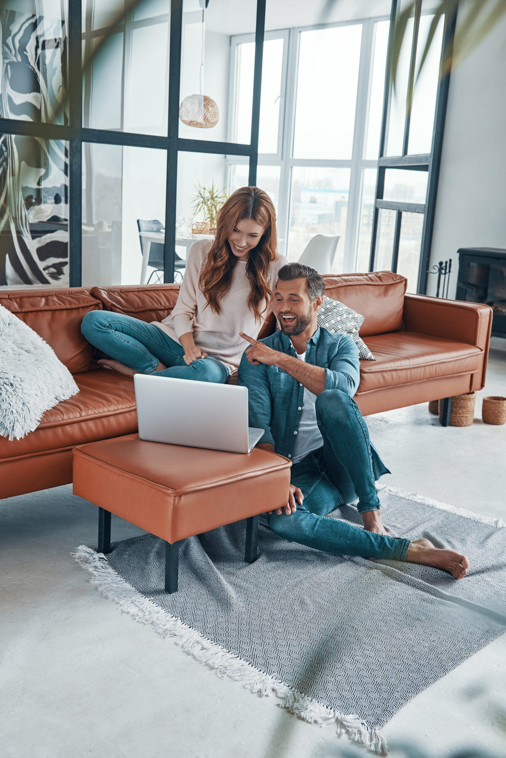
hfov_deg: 35.1
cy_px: 379
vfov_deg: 50.7
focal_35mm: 38
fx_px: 801
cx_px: 253
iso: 500
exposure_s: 1/320
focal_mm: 38
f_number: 4.5
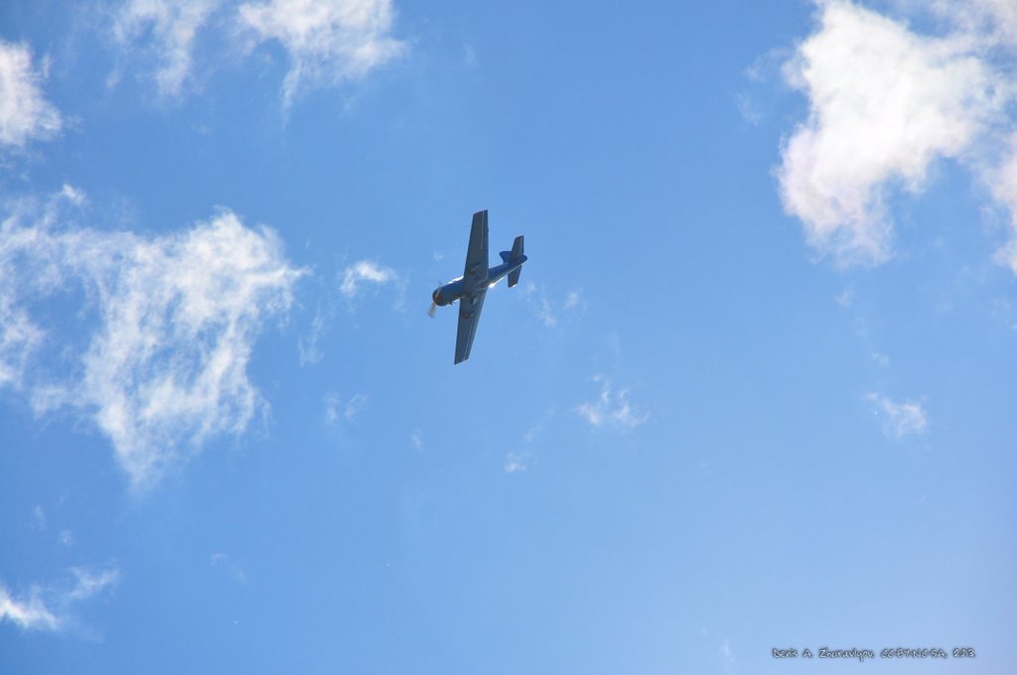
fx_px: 5290
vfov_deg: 7.3
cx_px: 508
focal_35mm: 188
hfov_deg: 11.0
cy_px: 338
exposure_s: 1/500
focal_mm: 125
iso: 200
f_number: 8
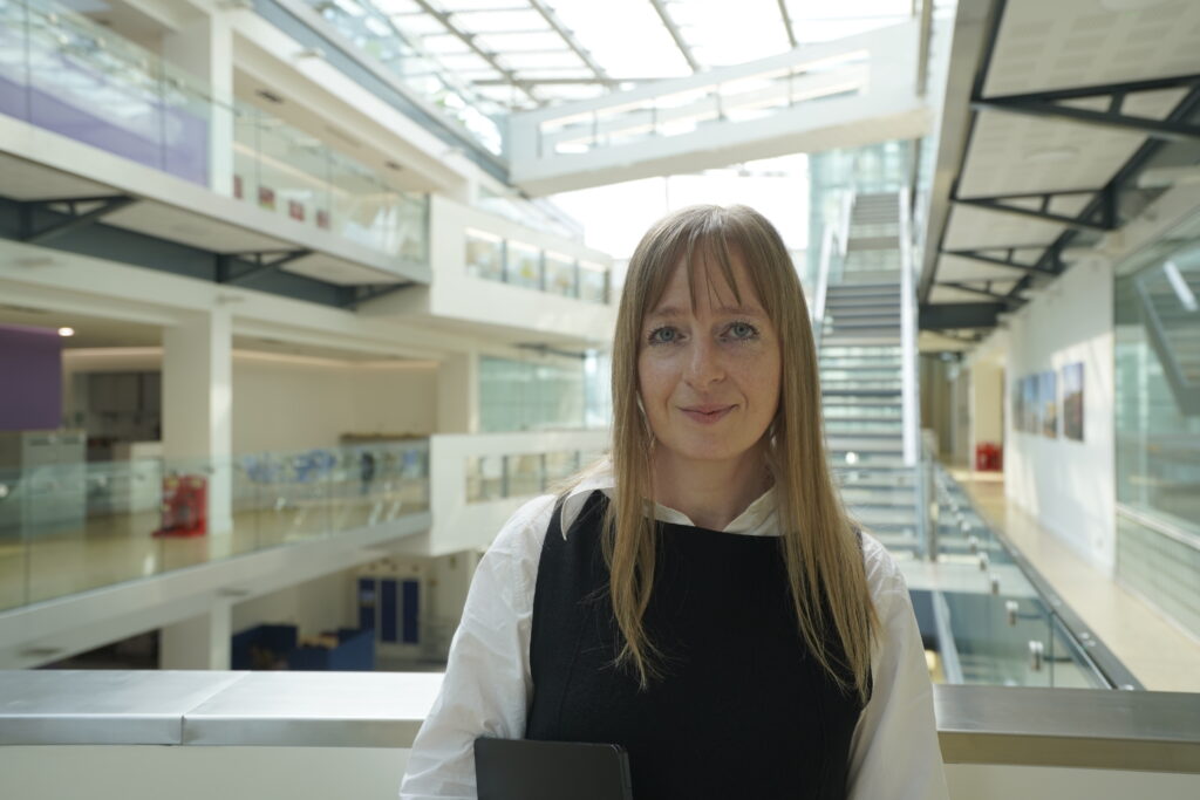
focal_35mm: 28
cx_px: 600
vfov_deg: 46.4
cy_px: 400
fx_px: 933
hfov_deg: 65.5
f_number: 4
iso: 200
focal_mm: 28
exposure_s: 1/160
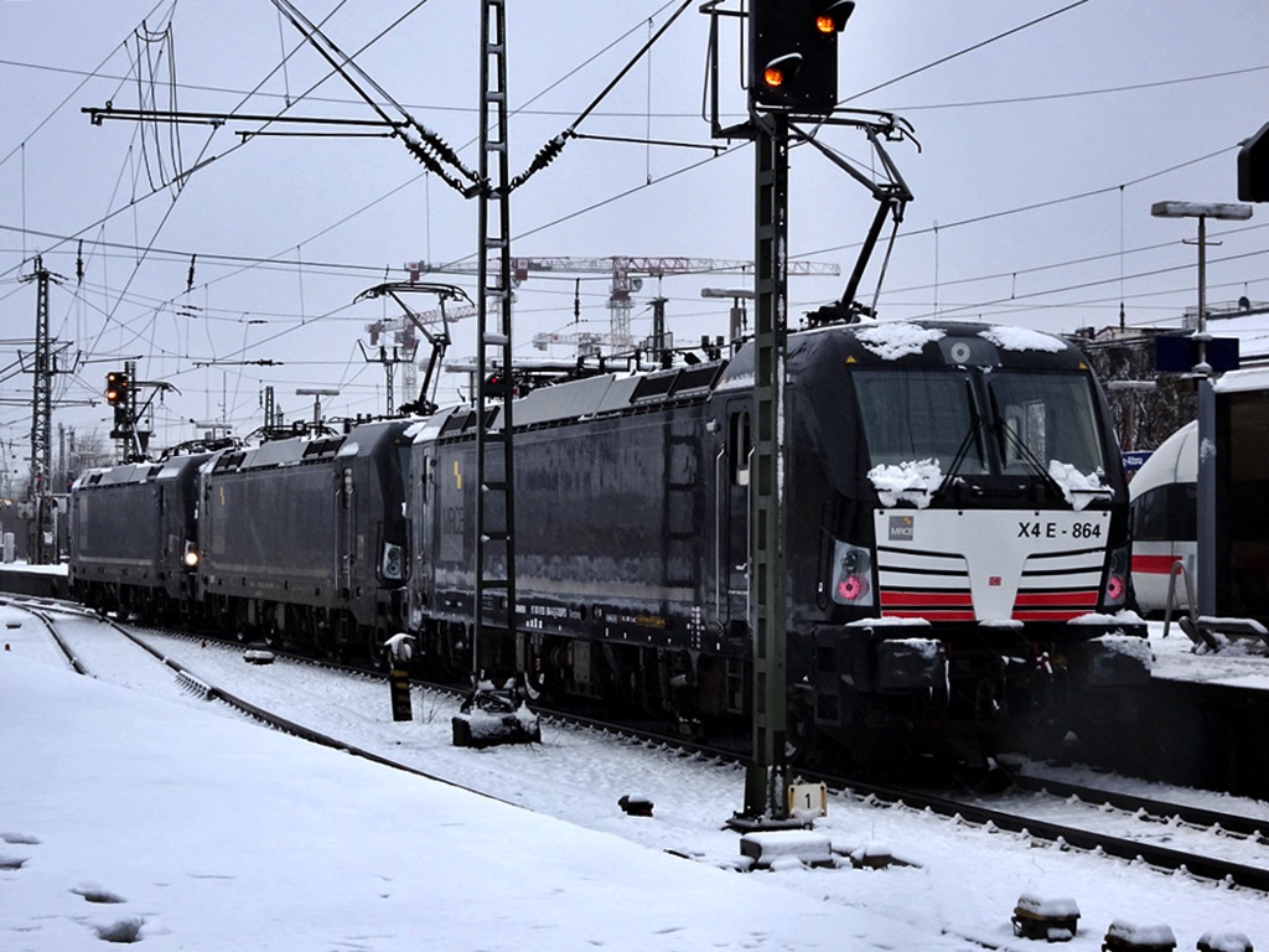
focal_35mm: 73
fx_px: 2676
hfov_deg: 26.7
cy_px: 476
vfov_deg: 20.2
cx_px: 634
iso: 80
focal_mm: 12.42
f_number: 5
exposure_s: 1/80
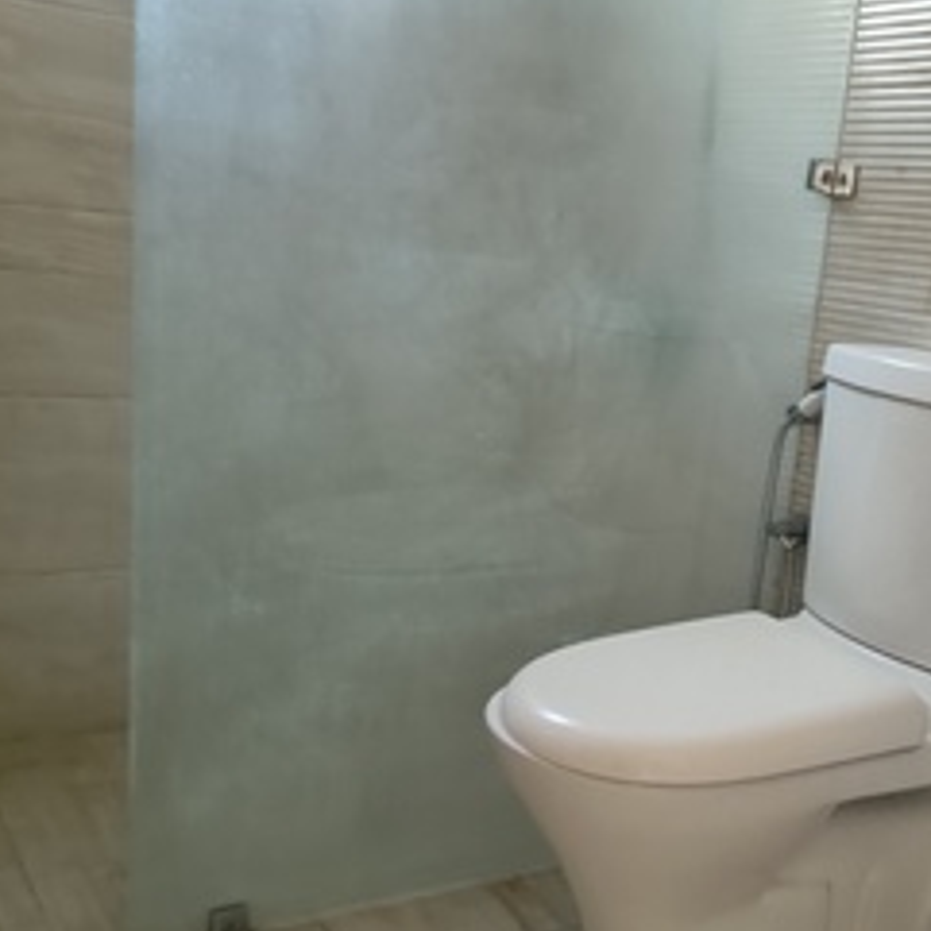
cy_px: 566
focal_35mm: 42
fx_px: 1278
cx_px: 678
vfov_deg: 39.8
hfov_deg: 39.1
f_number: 1.7
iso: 3416
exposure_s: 1/25
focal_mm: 4.7
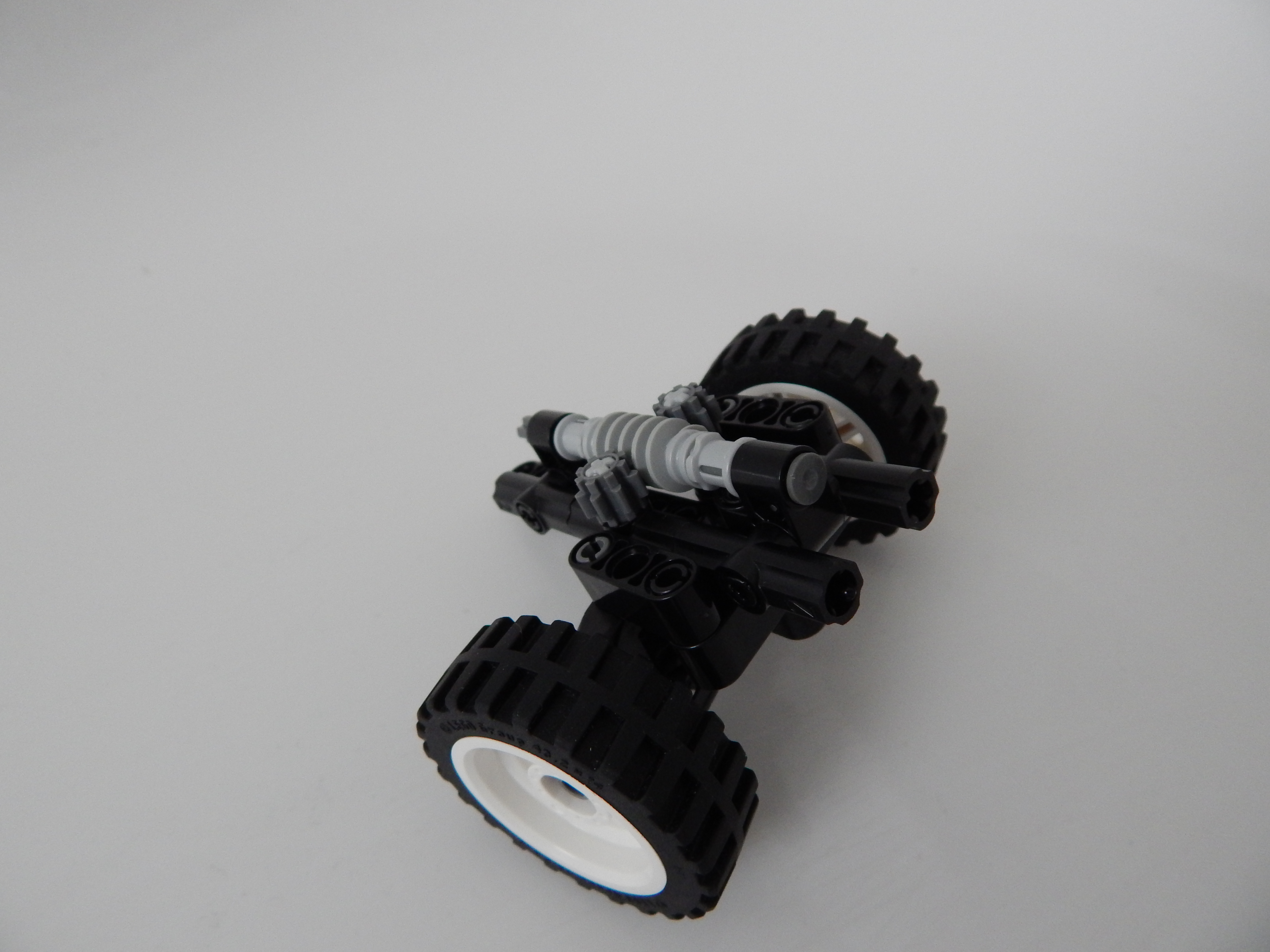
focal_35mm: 23
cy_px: 476
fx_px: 844
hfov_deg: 73.9
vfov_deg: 58.9
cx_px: 635
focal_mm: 4
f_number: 3
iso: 400
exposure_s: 1/15
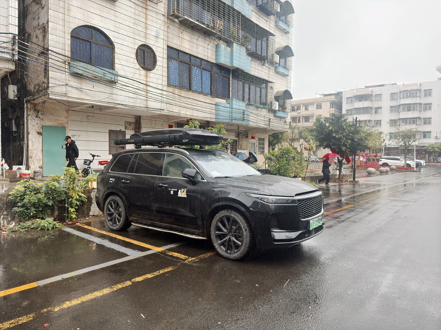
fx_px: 306
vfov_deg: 56.8
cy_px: 165
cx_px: 220
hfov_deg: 71.6
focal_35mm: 24
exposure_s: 1/202
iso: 125
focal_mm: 6.76
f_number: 1.78
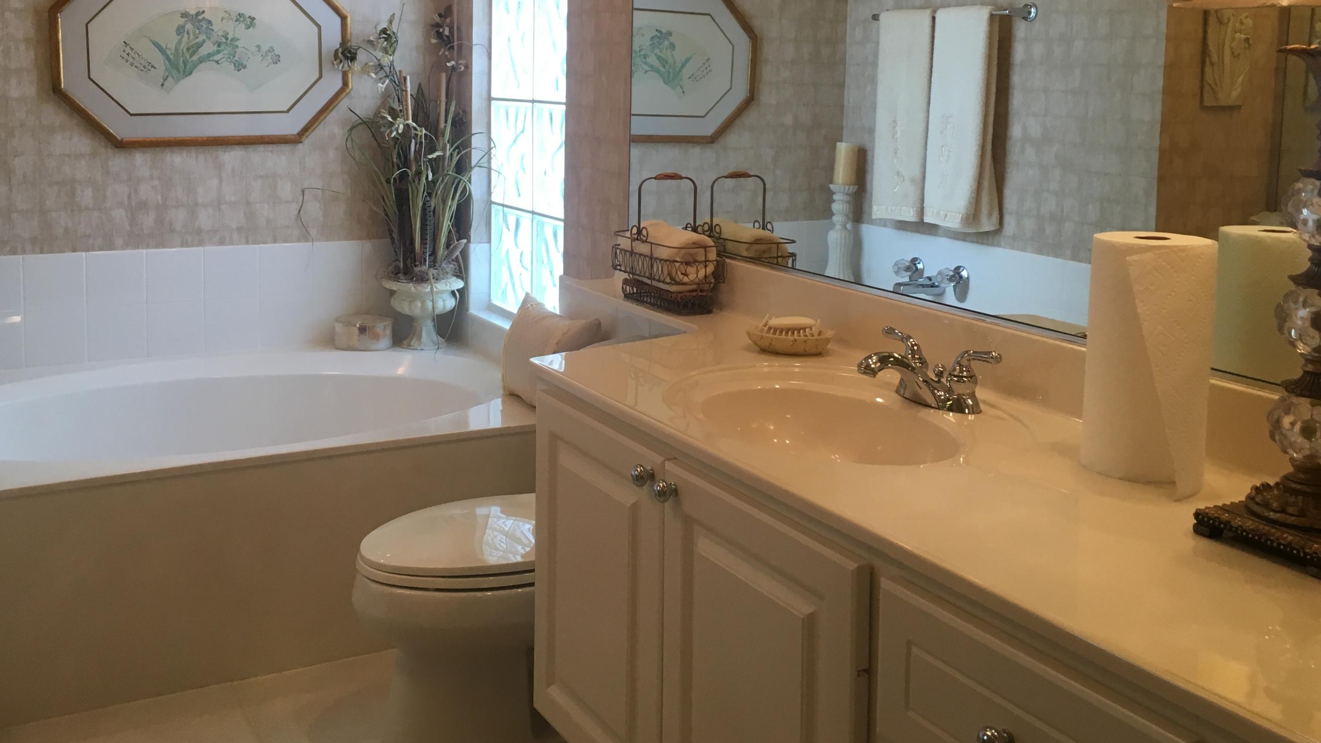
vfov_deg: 31.5
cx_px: 614
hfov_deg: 54.0
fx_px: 1296
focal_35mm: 37
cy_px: 204
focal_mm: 4.15
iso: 32
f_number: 2.2
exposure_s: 1/30
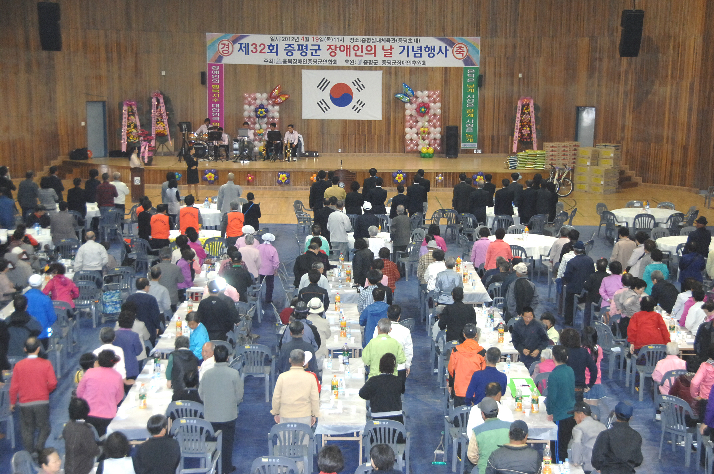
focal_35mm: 66
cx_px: 357
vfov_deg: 20.6
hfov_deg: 30.5
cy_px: 237
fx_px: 1307
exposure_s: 1/60
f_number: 6.7
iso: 800
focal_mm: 44
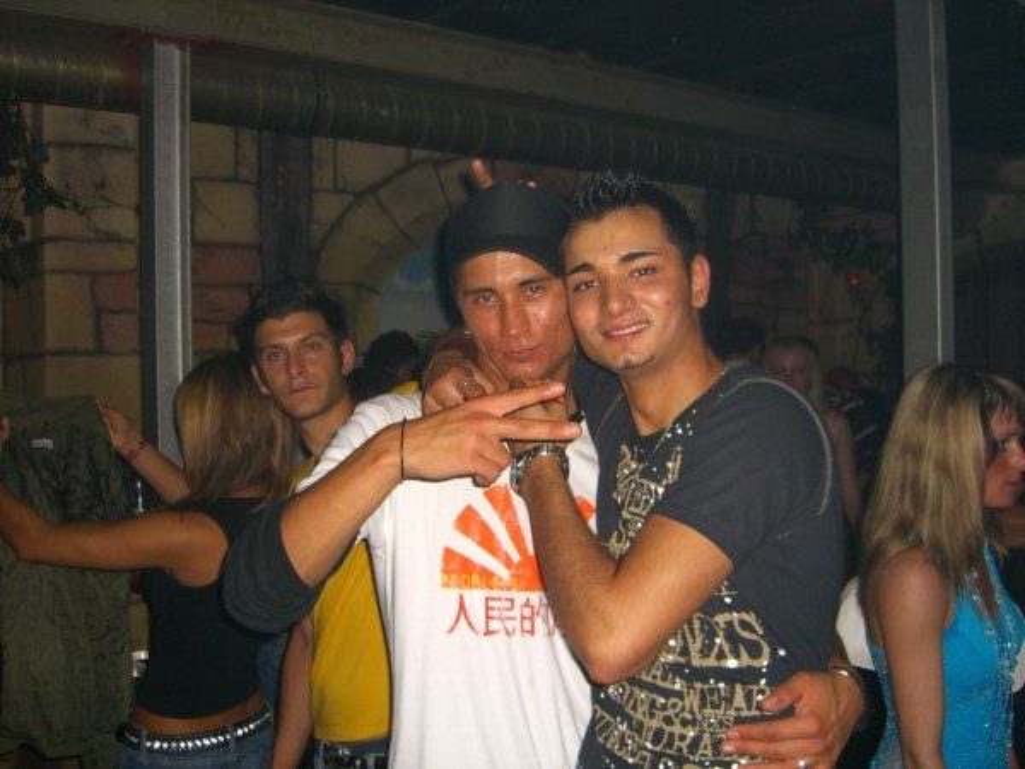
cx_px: 512
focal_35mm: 38
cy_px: 384
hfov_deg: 49.0
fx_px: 1125
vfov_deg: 37.7
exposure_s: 1/60
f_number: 2.8
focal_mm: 7.9
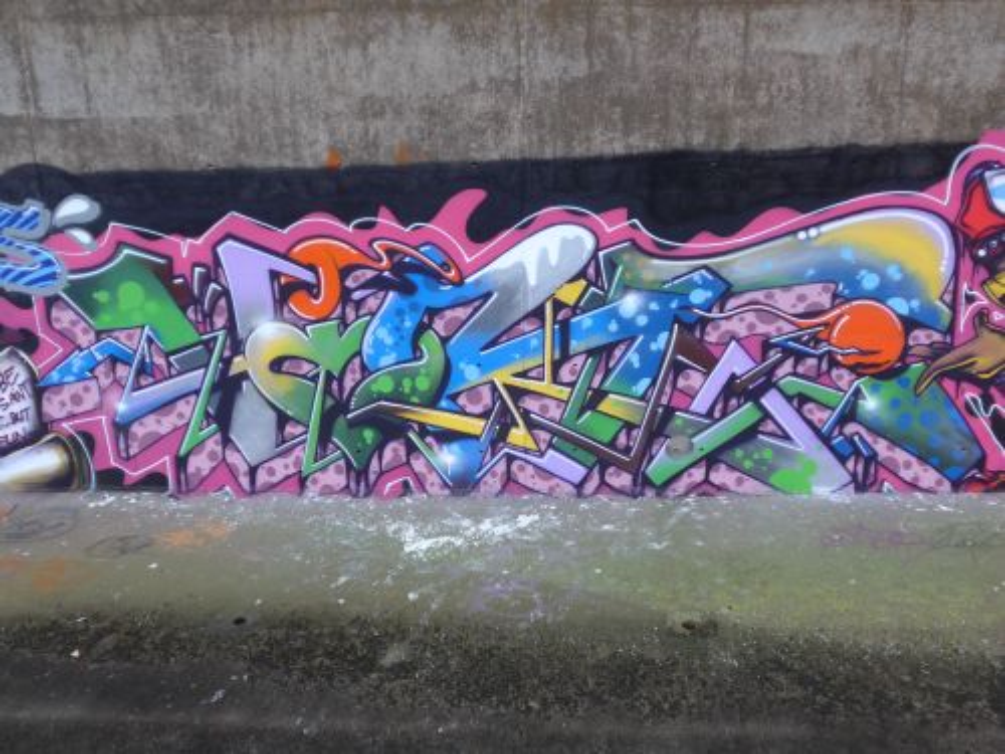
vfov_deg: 39.7
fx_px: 1045
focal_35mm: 36
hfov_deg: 51.4
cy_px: 377
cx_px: 502
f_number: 2.4
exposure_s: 1/60
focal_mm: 7.5
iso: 160
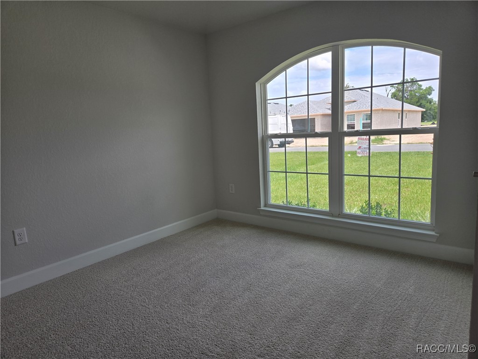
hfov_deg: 73.9
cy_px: 180
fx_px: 318
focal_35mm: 23
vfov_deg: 58.9
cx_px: 239
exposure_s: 1/607
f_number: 1.8
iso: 25
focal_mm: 5.4
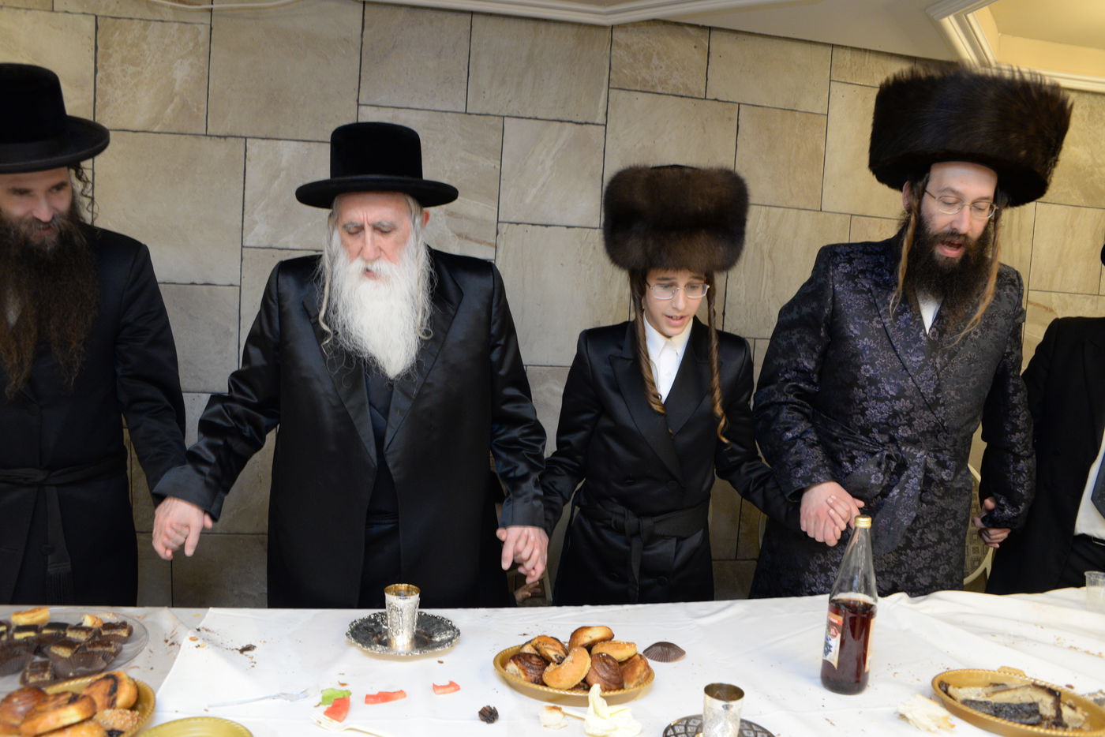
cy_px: 368
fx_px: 860
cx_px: 552
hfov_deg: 65.5
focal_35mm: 28
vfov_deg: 46.4
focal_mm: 28
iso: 2000
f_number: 5
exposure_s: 1/100
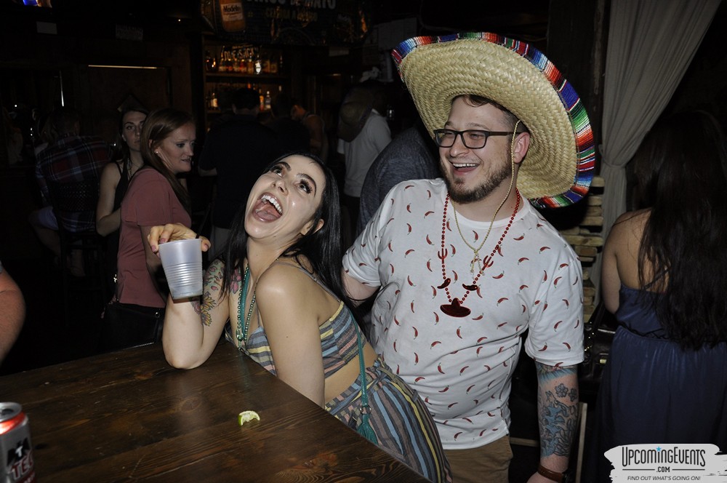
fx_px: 635
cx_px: 364
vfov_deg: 41.6
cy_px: 242
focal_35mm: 32
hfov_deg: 59.6
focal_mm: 21
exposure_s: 1/60
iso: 400
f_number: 5
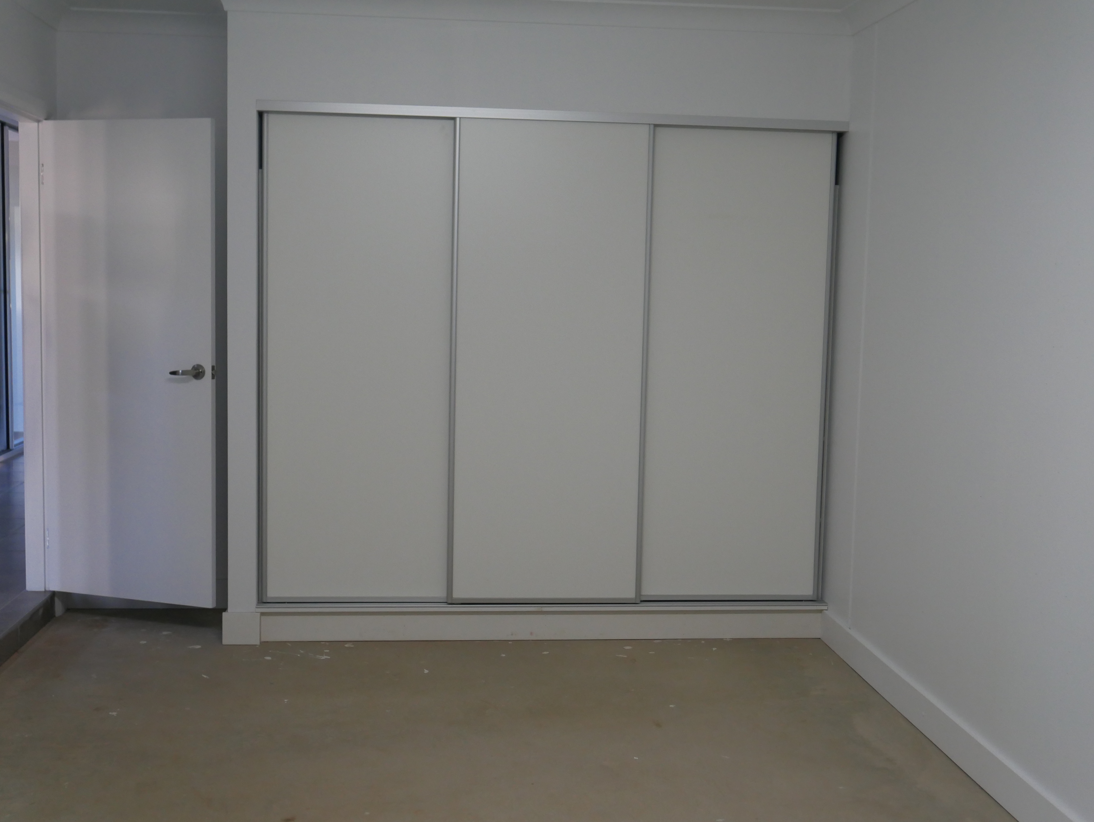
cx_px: 547
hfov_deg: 44.8
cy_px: 411
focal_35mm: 42
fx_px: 1328
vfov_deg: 34.4
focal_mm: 21
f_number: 4.6
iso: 1250
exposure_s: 1/125
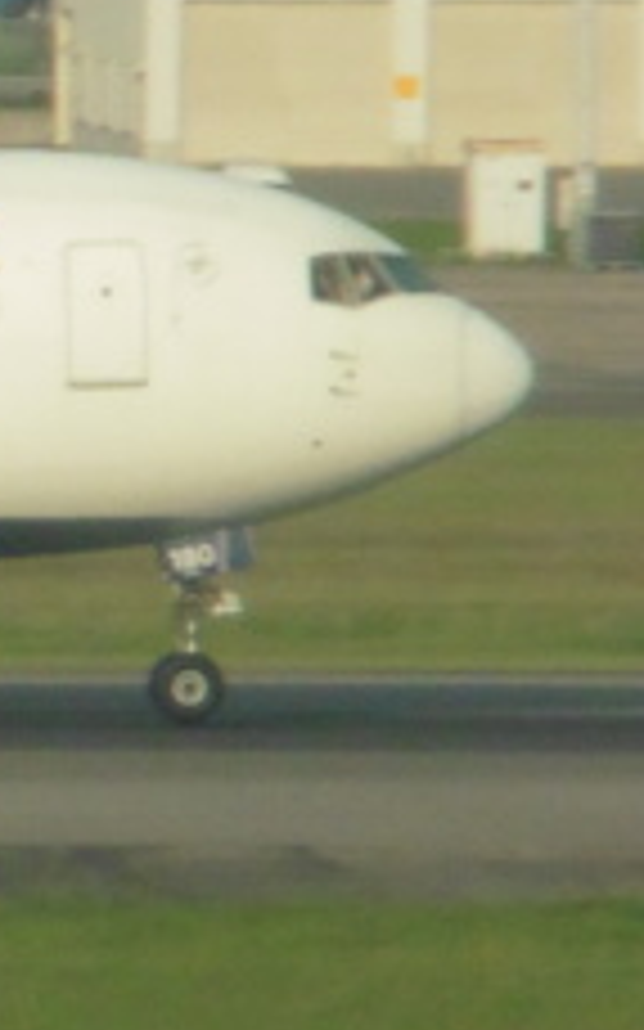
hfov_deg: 0.9
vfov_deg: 1.4
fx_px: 41475
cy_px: 382
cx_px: -1653
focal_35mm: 1476
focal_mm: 55.7
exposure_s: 1/1000
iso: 400
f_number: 6.3
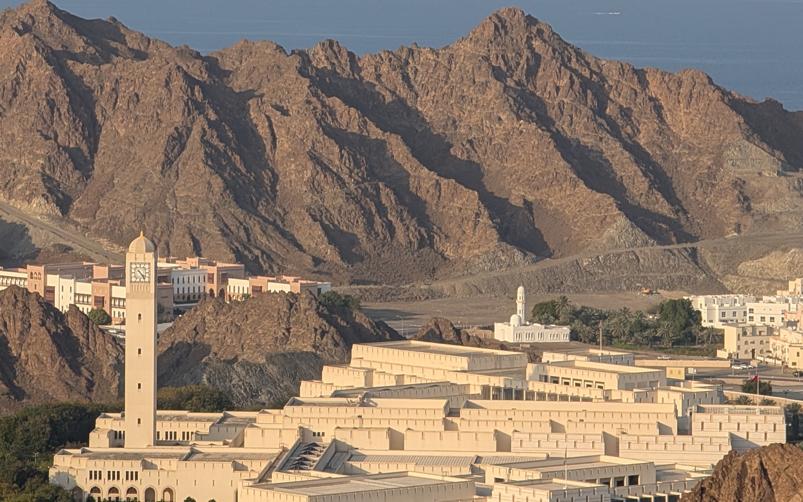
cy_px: 45
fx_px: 5120
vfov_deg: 5.6
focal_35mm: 234
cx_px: 228
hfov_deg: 9.0
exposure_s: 1/1083
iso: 45
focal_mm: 17.91
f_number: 2.8
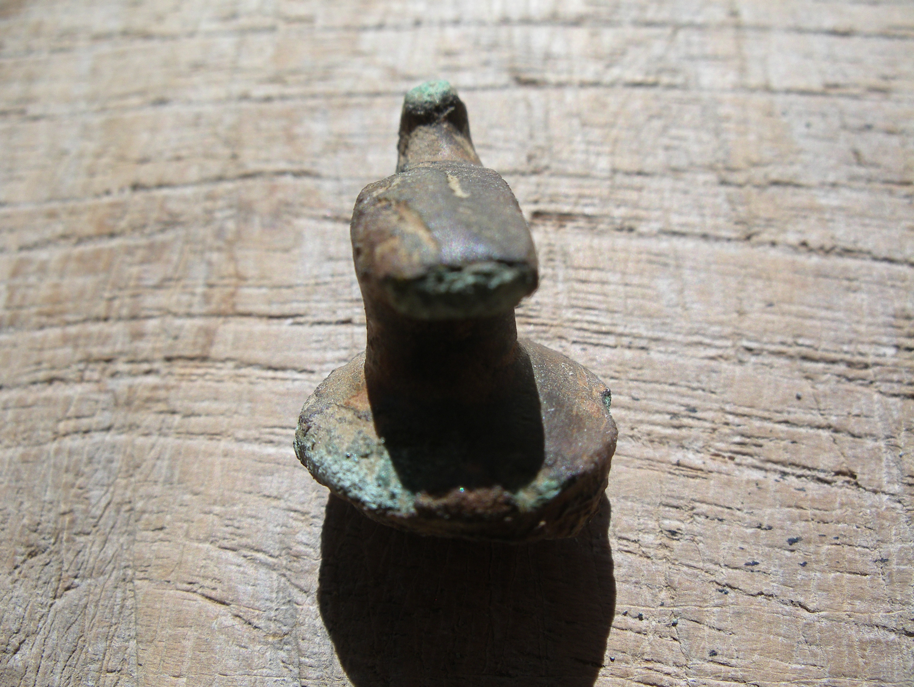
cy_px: 344
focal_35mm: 37
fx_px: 978
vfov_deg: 38.7
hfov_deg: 50.1
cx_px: 457
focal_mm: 7.8
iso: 80
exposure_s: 1/250
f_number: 5.6
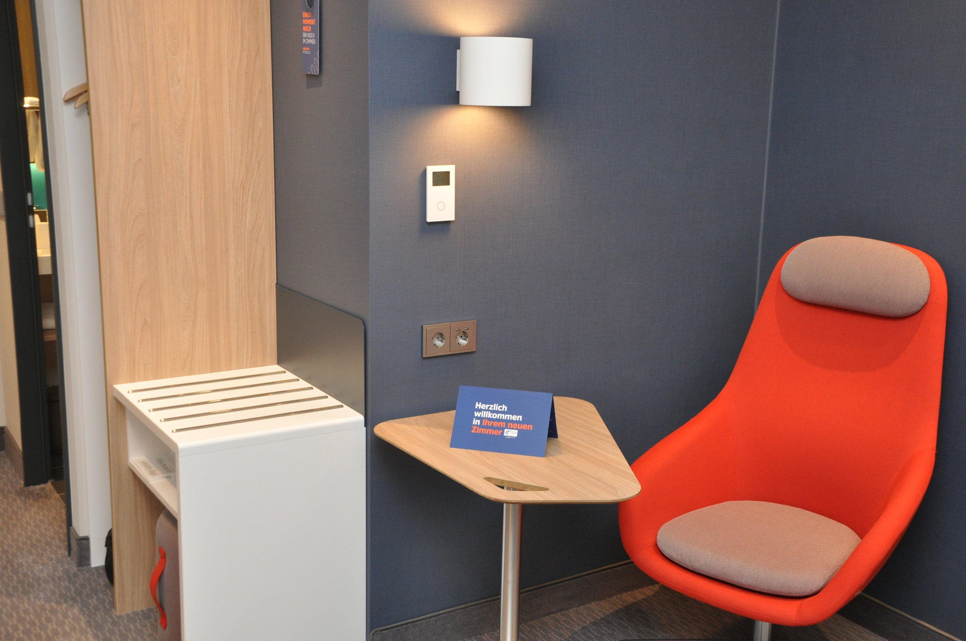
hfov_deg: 49.6
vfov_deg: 34.1
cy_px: 320
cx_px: 483
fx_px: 1045
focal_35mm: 39
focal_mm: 26
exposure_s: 1/50
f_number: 6.3
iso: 800
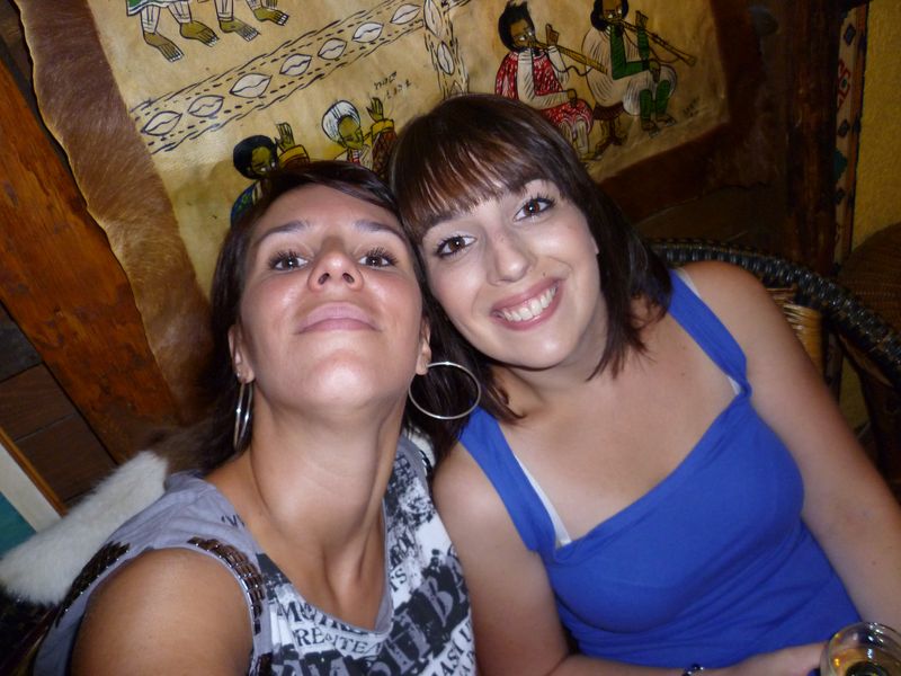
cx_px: 450
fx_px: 729
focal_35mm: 28
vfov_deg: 49.7
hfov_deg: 63.4
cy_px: 338
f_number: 2.8
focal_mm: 5
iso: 320
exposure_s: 1/30
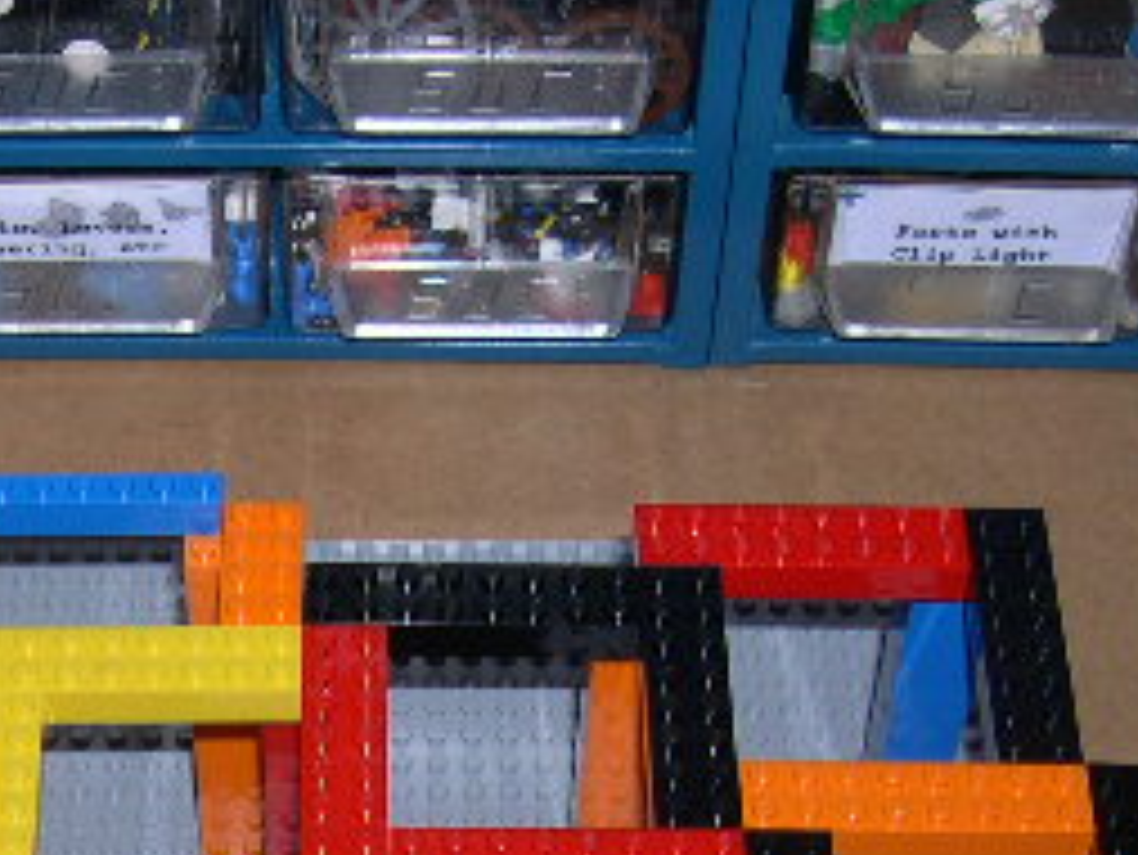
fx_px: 3157
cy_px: 1066
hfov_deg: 20.0
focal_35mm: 96
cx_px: 121
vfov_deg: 14.8
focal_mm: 8
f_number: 2.8
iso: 100
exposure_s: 1/60
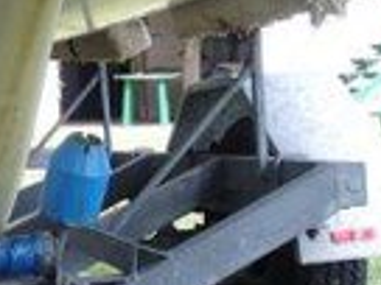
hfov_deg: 19.8
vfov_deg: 15.7
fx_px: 1035
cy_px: 184
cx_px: -53
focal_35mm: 94
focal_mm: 5.87
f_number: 3.2
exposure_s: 1/100
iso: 100
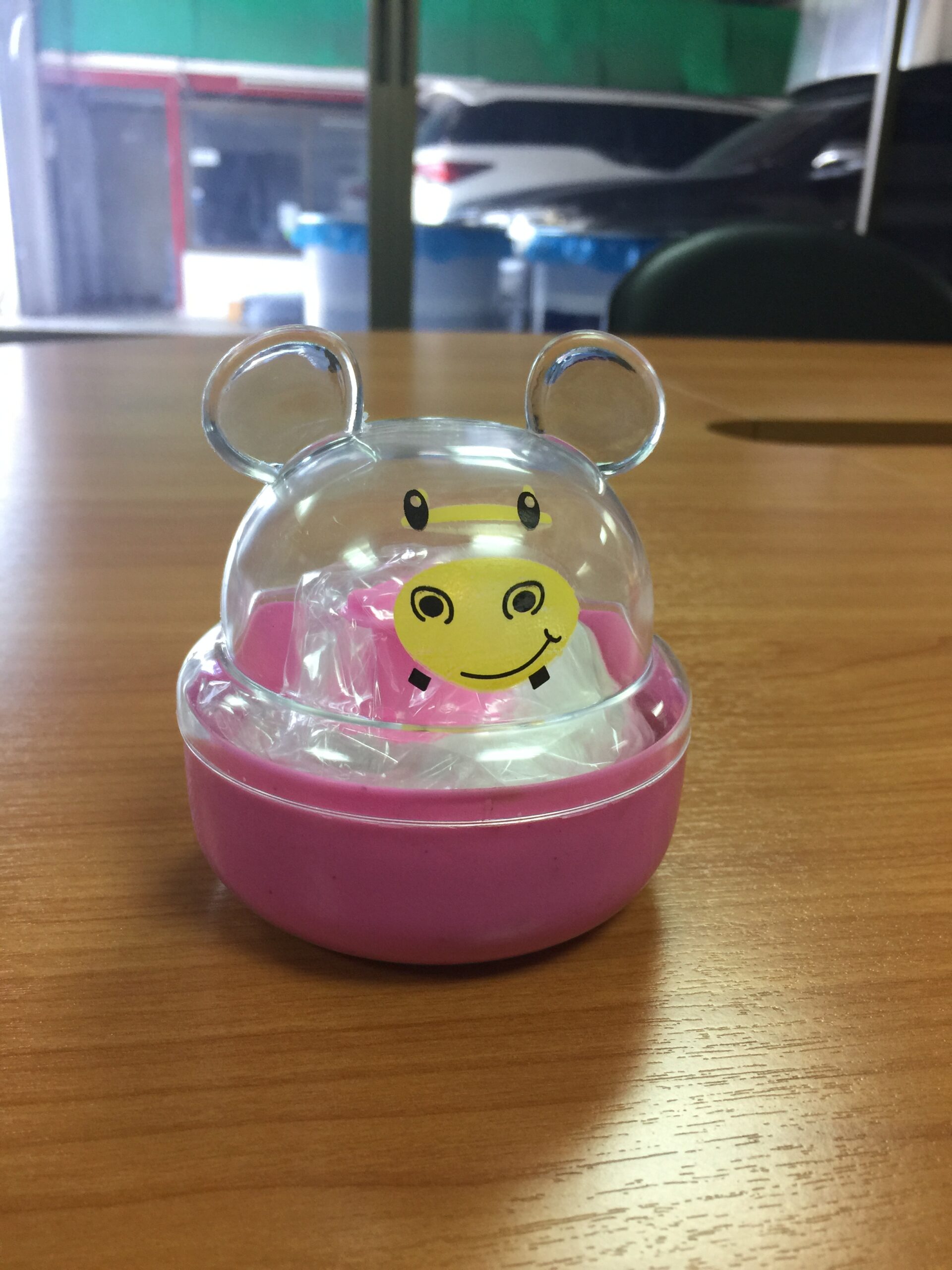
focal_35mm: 29
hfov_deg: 48.2
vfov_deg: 61.7
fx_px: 1063
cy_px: 635
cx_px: 476
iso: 64
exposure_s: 1/33
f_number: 2.2
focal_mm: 4.15
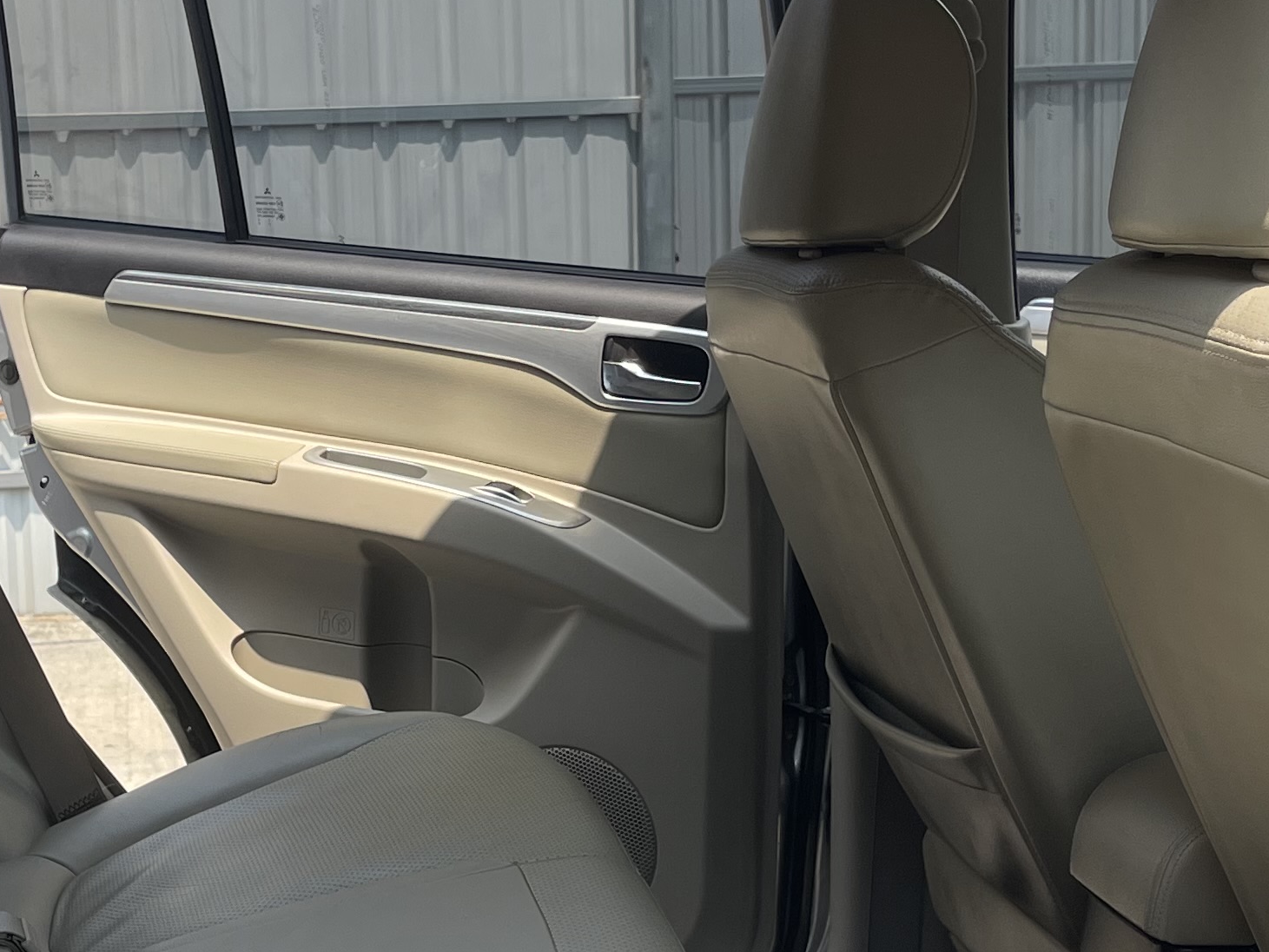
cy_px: 515
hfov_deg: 28.0
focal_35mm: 69
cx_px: 452
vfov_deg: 21.3
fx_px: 2530
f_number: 1.6
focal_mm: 5.1
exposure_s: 1/1493
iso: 32
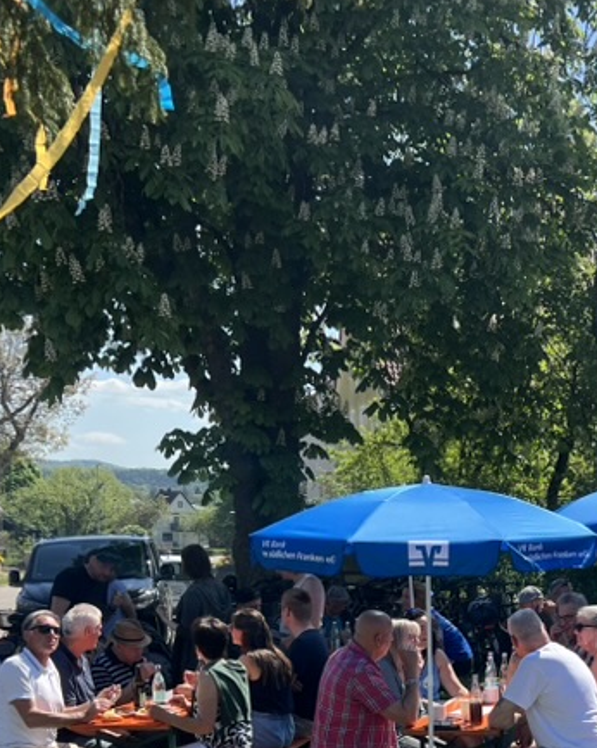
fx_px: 1326
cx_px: 512
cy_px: 617
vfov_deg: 30.6
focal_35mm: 60
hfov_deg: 24.8
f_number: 1.5
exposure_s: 1/2299
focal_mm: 5.7
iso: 50
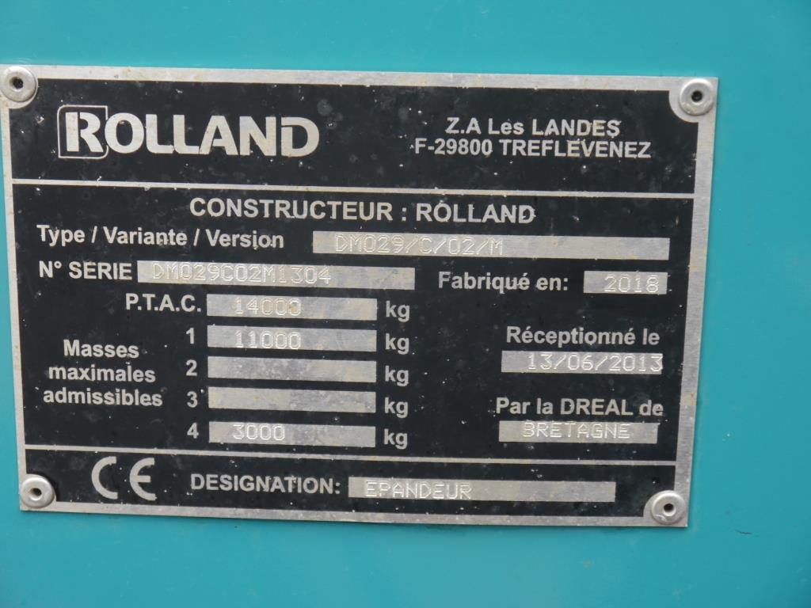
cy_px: 304
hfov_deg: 28.6
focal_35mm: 68
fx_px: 1593
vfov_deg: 21.6
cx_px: 406
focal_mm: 34
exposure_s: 1/80
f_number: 5.2
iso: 400
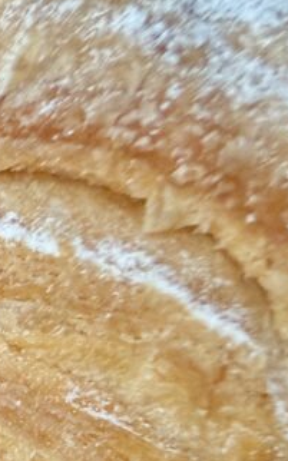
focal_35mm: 81
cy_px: 470
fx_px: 1018
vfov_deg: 24.3
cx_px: -271
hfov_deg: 13.9
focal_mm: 2.22
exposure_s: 1/50
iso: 320
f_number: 2.2
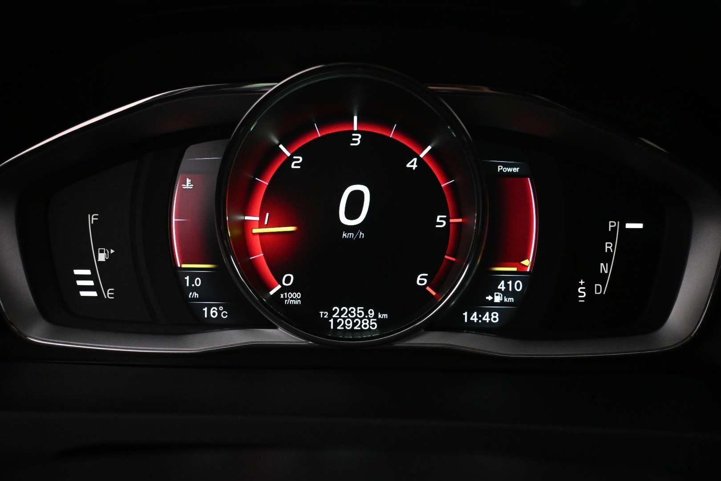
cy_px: 240
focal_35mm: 34
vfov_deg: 39.1
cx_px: 360
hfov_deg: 56.1
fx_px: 676
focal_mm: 22.5
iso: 4000
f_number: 4
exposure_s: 1/160
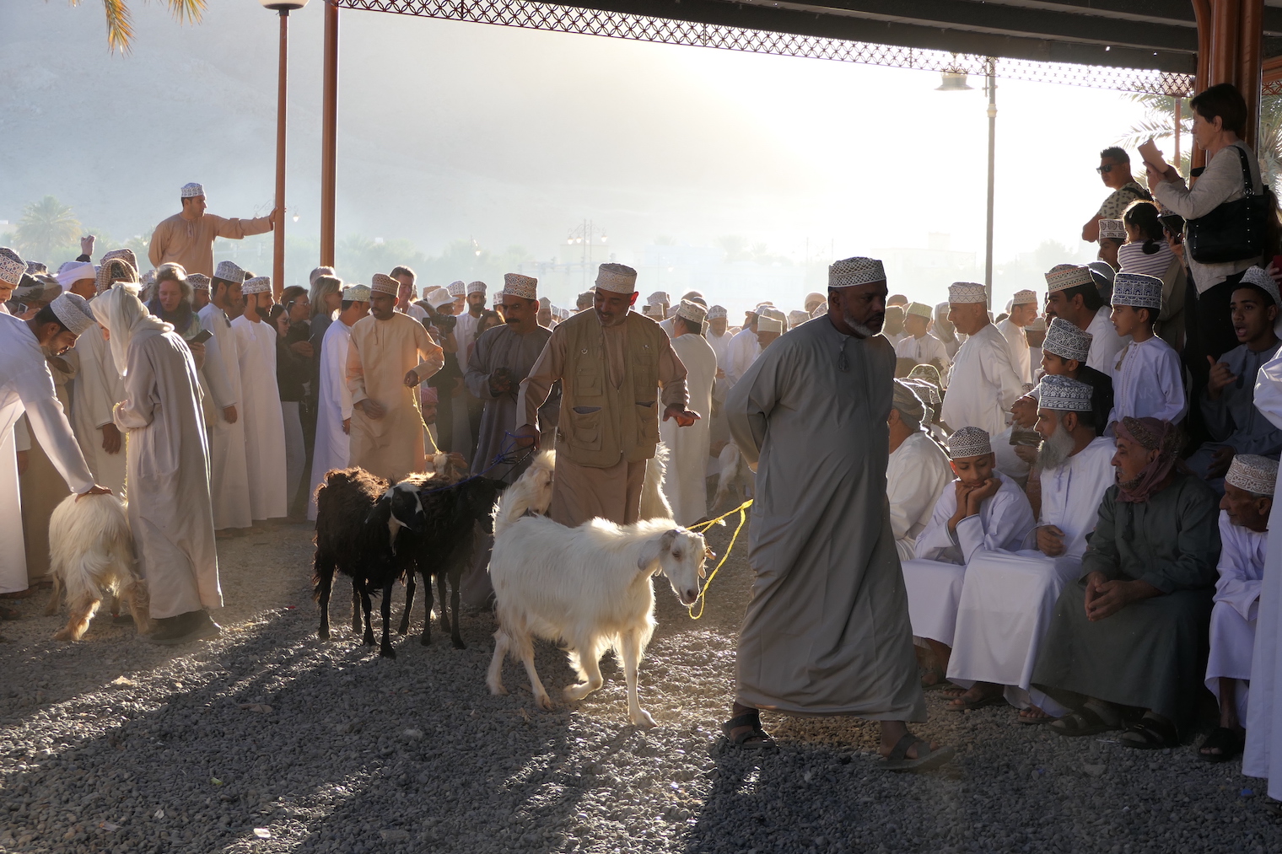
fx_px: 2136
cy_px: 427
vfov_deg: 22.6
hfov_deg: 33.4
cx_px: 641
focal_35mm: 60
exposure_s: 1/320
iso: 125
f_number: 3.7
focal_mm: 22
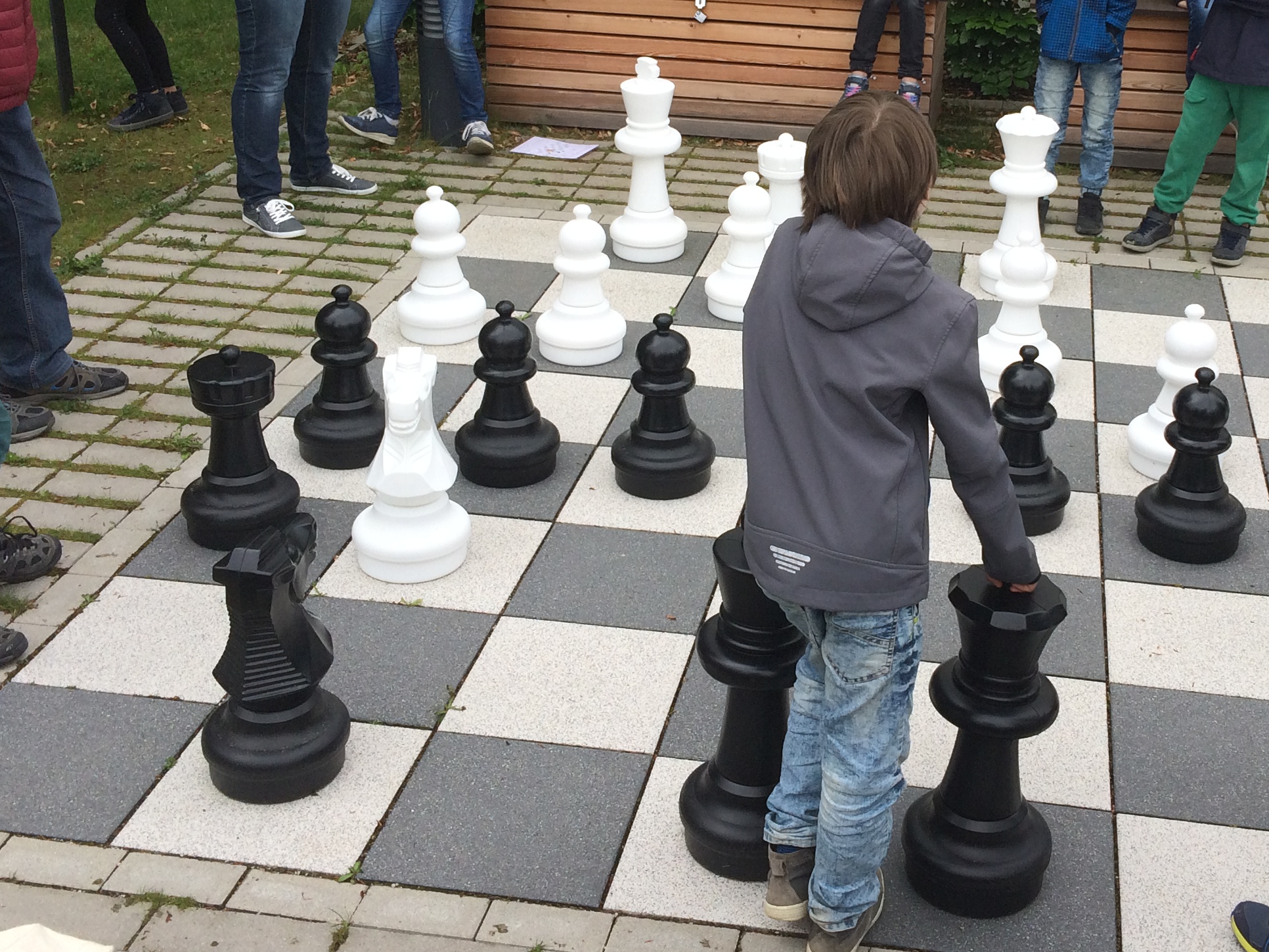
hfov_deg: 38.6
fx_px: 1796
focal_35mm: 49
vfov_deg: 29.3
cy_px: 267
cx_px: 820
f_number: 2.2
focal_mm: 4.15
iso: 32
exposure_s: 1/1208
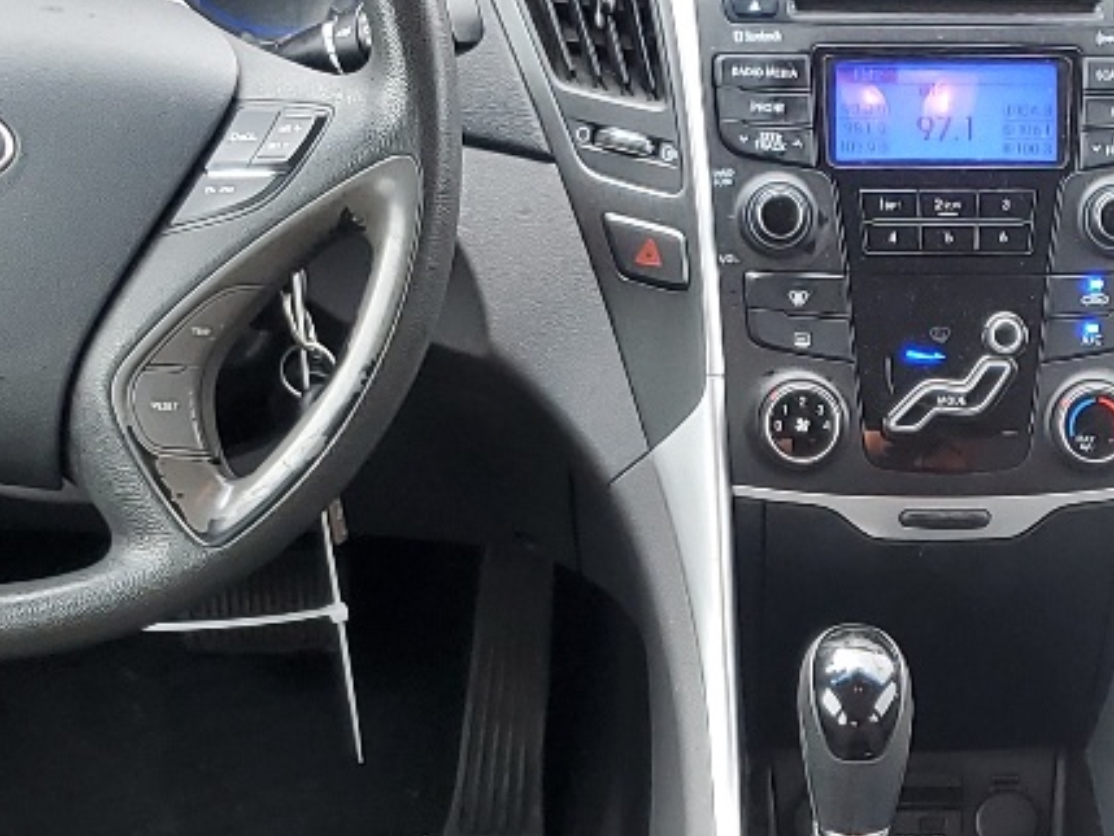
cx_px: 865
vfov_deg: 14.6
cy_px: 1085
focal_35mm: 97
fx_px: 3122
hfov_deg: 20.0
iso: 65
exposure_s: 1/60.2
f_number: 1.5
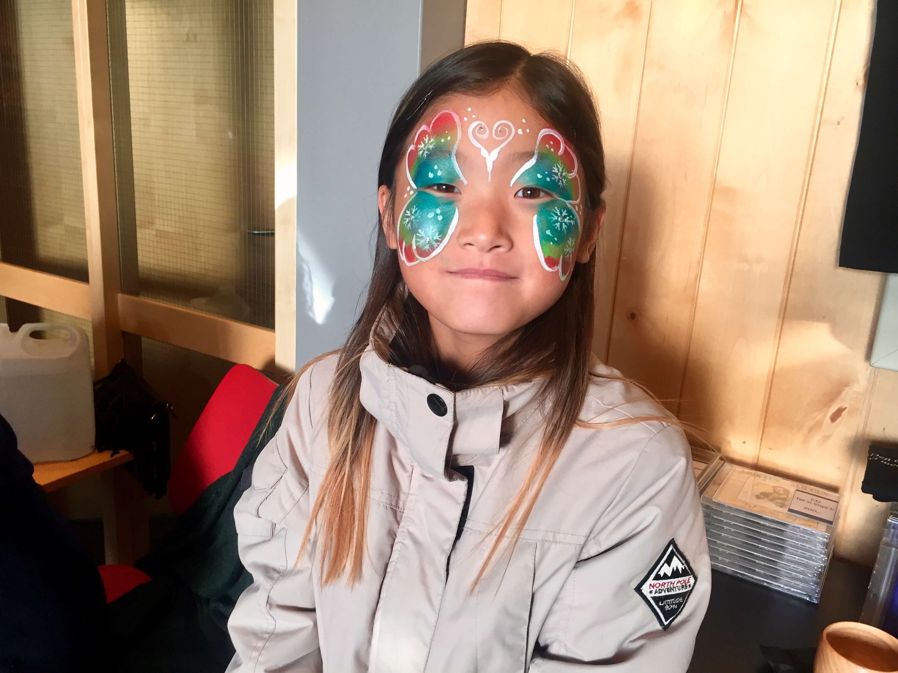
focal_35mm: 29
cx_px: 449
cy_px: 336
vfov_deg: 48.2
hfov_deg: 61.7
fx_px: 752
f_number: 2.2
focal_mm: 4.15
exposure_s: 1/33
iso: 40
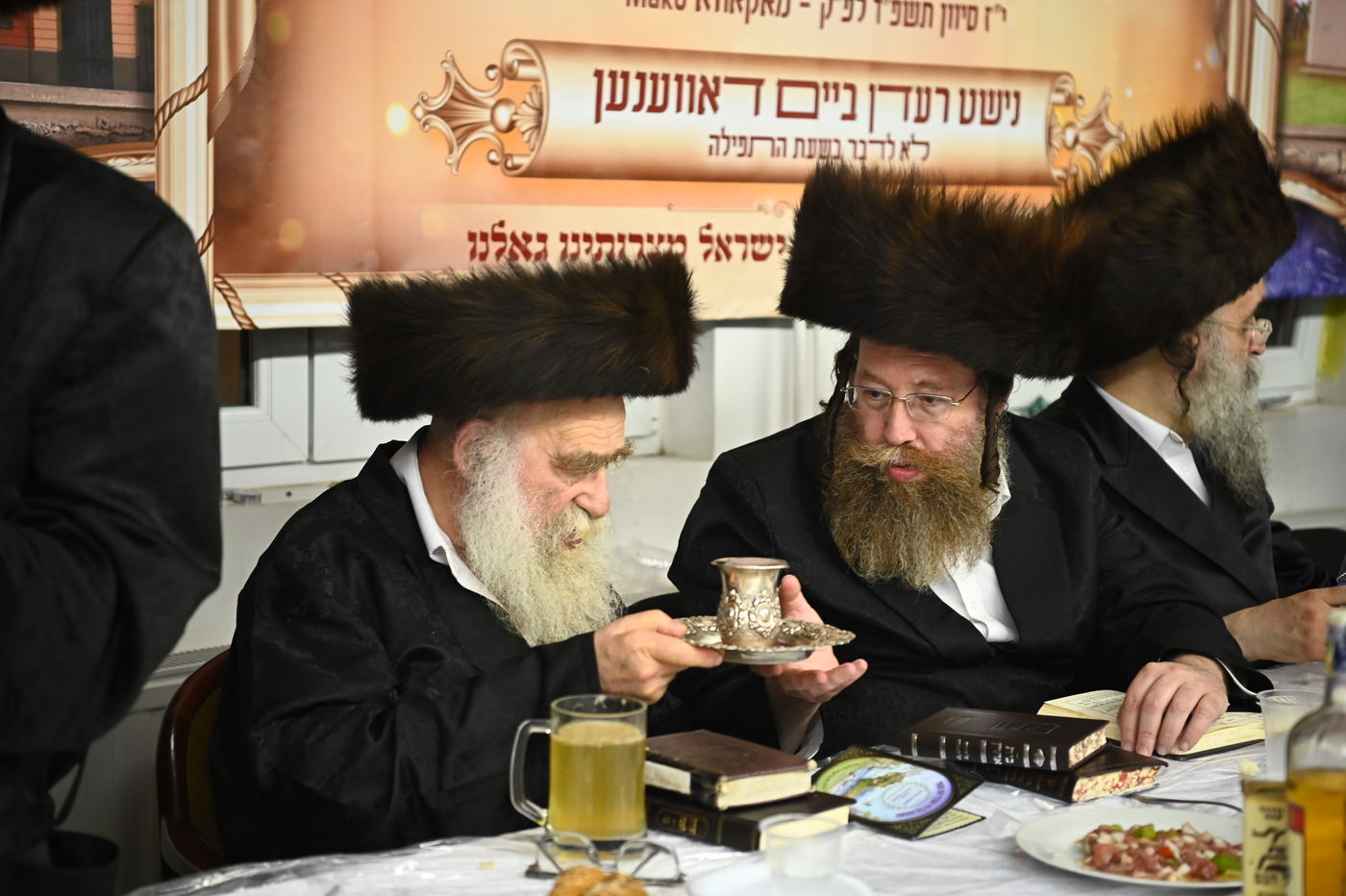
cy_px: 448
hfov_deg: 28.9
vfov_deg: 19.4
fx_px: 2616
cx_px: 673
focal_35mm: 70
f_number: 2.8
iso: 2000
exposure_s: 1/100
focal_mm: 70
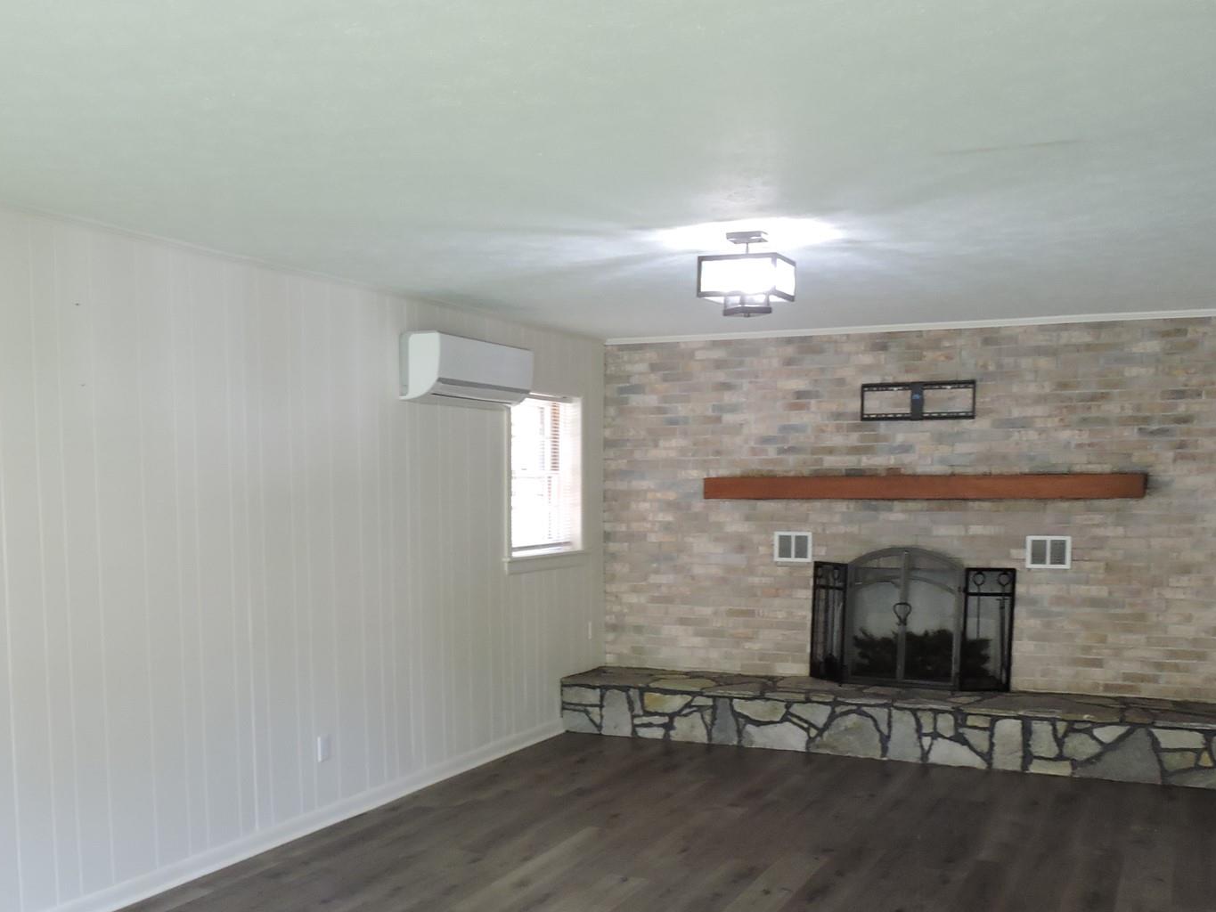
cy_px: 613
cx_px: 549
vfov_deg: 39.2
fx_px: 1265
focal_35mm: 36
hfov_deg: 51.3
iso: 280
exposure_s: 1/30
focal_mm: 4.3
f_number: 3.3
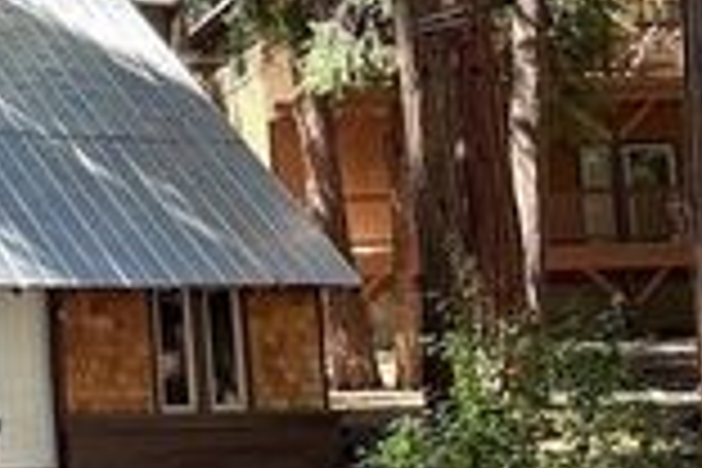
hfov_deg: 21.7
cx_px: -315
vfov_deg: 17.1
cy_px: 214
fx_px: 1560
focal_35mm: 80
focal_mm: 6.86
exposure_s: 1/240
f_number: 1.78
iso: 80
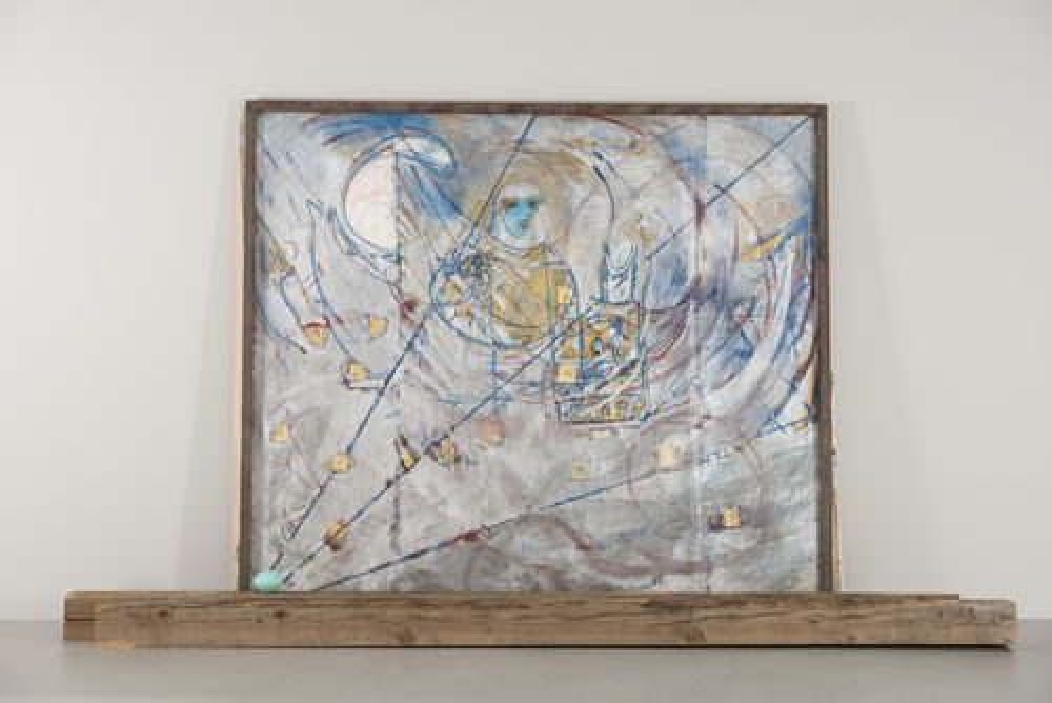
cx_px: 526
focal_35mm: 60
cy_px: 352
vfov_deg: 22.7
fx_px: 1754
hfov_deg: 33.4
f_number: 8
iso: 100
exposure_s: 1/125
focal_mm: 60
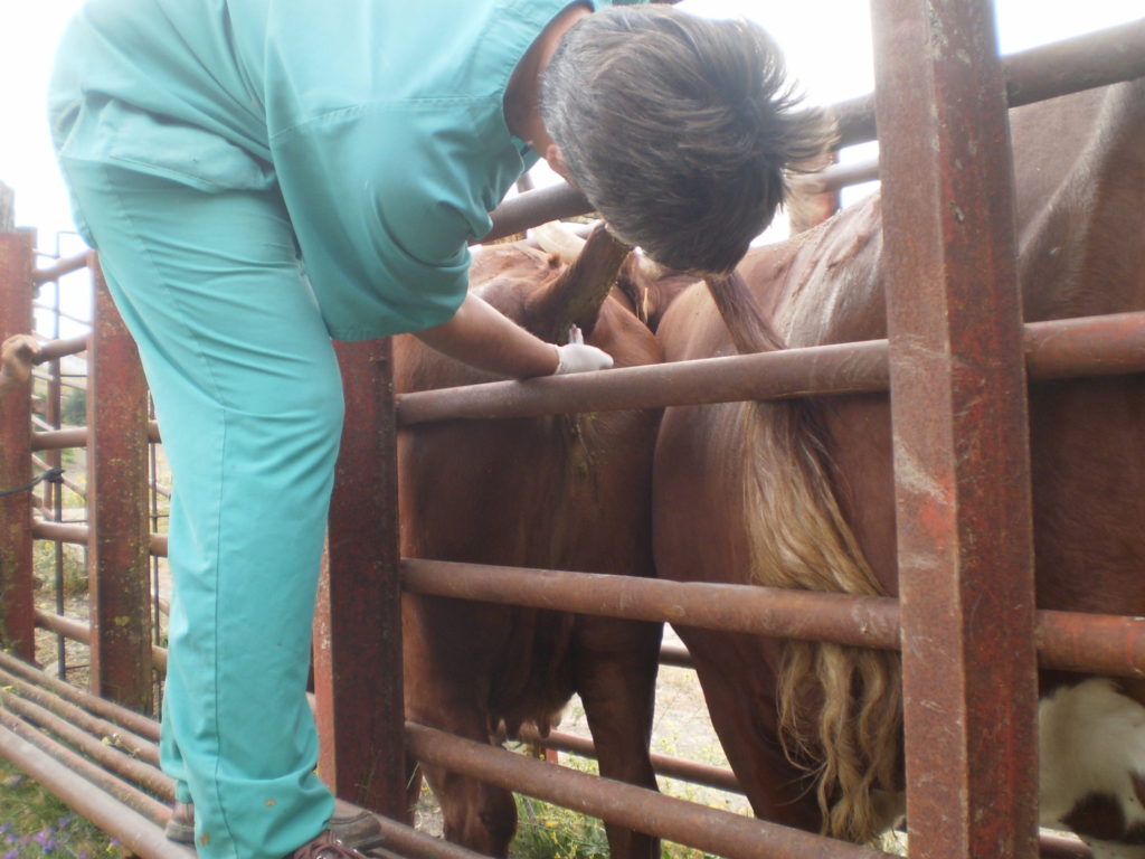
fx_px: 1191
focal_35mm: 36
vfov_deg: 39.7
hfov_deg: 51.4
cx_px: 572
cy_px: 430
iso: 64
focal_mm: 6.3
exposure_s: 1/100
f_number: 3.1
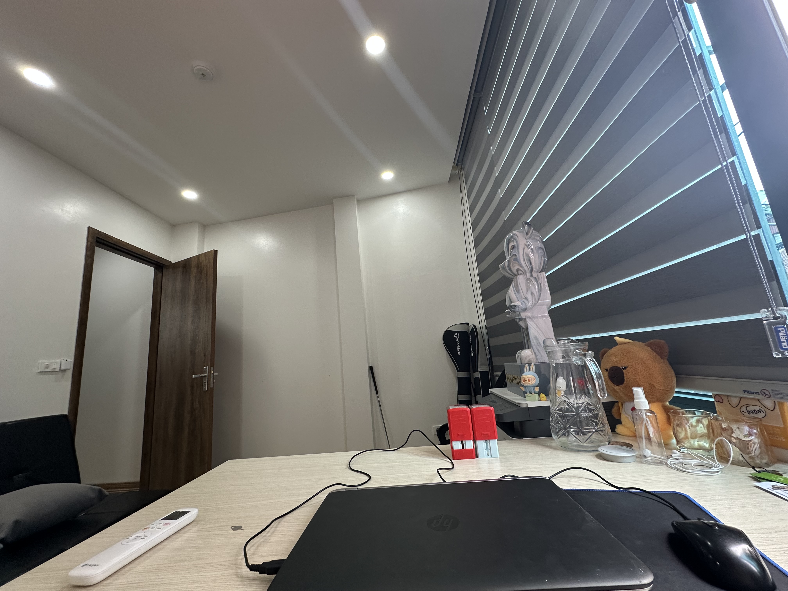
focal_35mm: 14
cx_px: 394
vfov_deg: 85.7
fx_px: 319
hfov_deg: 102.1
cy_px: 296
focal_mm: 2.22
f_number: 2.2
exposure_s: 1/100
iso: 160
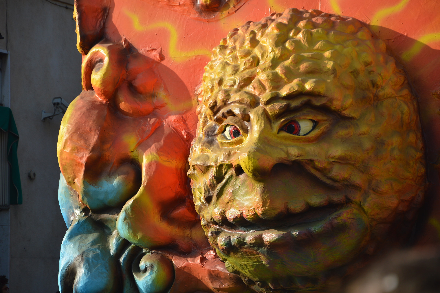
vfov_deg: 8.7
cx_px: 220
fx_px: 1923
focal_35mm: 158
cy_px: 146
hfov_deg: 13.1
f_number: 5.6
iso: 100
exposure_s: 1/320
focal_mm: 105
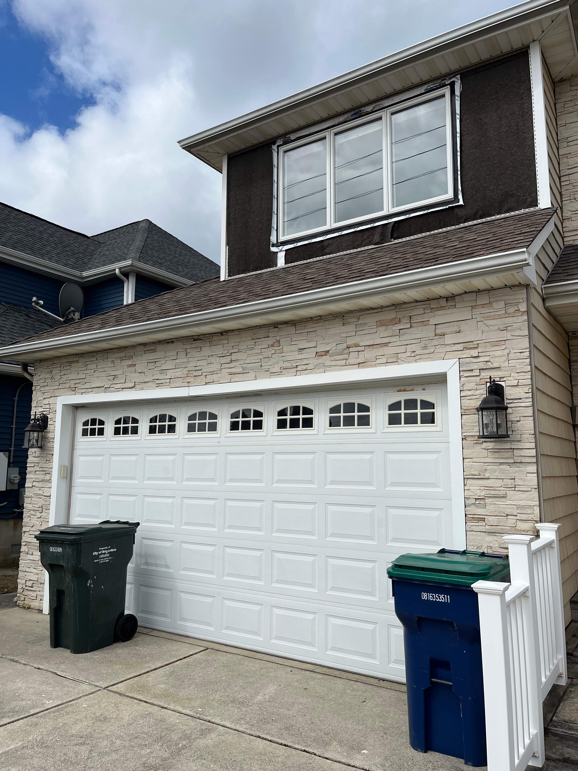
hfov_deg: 53.1
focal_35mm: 26
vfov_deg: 67.3
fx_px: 579
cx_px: 289
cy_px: 386
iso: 50
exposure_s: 1/6897
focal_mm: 5.1
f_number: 1.6
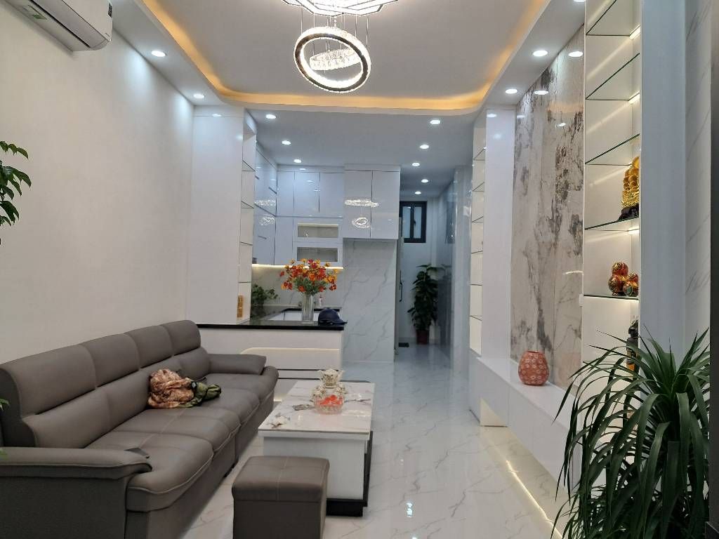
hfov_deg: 65.3
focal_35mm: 27
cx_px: 360
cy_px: 270
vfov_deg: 51.4
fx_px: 561
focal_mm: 4
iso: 50
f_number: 1.8
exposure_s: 1/50
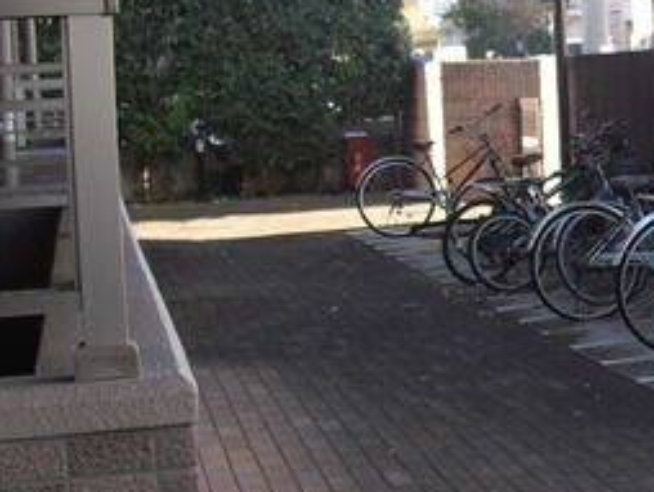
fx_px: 1607
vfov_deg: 17.4
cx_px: 600
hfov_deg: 22.4
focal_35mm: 85
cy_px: 224
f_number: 3.1
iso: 100
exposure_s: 1/125
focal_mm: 6.3
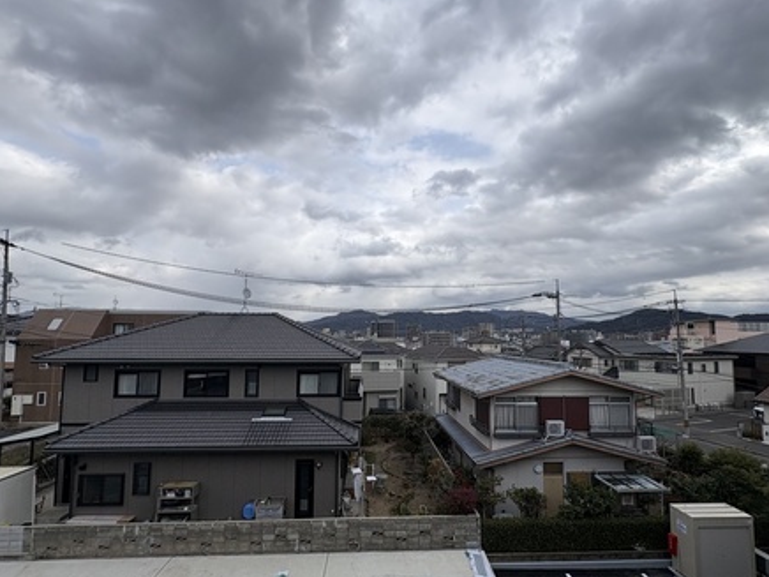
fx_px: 400
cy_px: 309
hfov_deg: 87.7
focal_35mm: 18
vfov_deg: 71.5
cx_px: 392
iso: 50
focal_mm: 2.22
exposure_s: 1/2674
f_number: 2.2
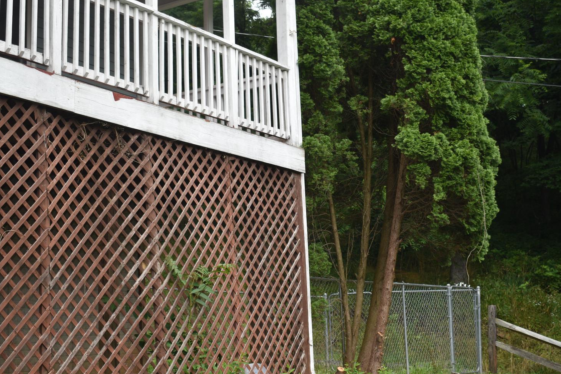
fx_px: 919
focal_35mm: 59
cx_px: 313
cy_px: 196
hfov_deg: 33.9
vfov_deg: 23.0
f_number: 5
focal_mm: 28
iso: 160
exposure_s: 1/200
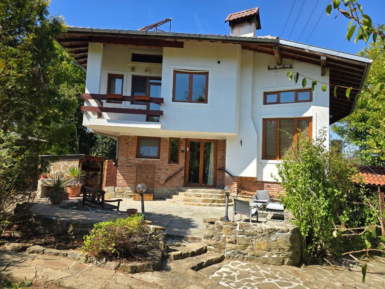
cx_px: 192
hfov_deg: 73.9
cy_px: 144
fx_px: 256
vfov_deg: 58.9
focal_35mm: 23
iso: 12
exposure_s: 1/470
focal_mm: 6.3
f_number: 1.7
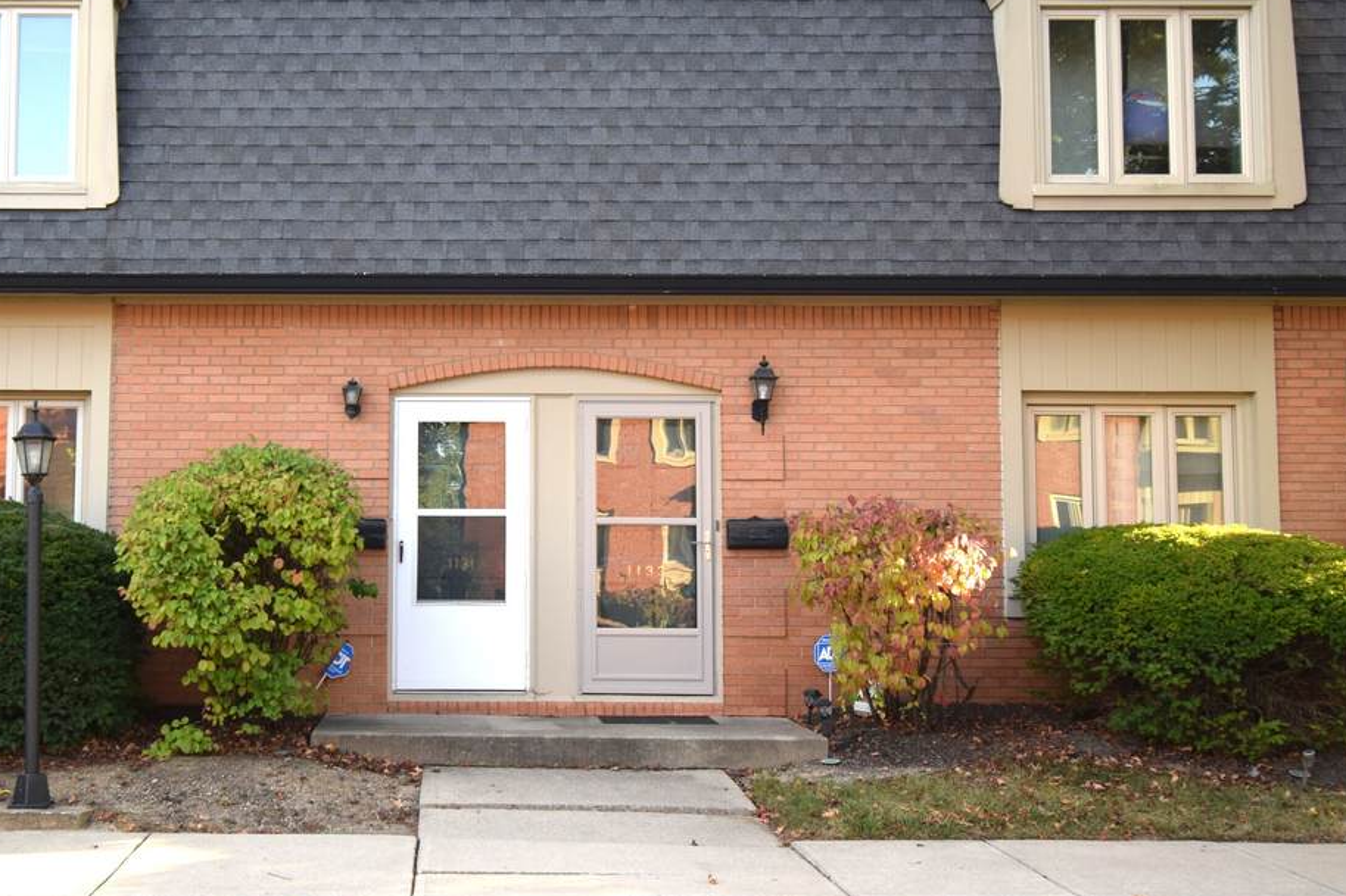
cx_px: 424
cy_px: 439
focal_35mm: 42
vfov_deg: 31.9
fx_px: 1570
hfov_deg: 45.5
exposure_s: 1/160
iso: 400
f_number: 6.3
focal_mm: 20
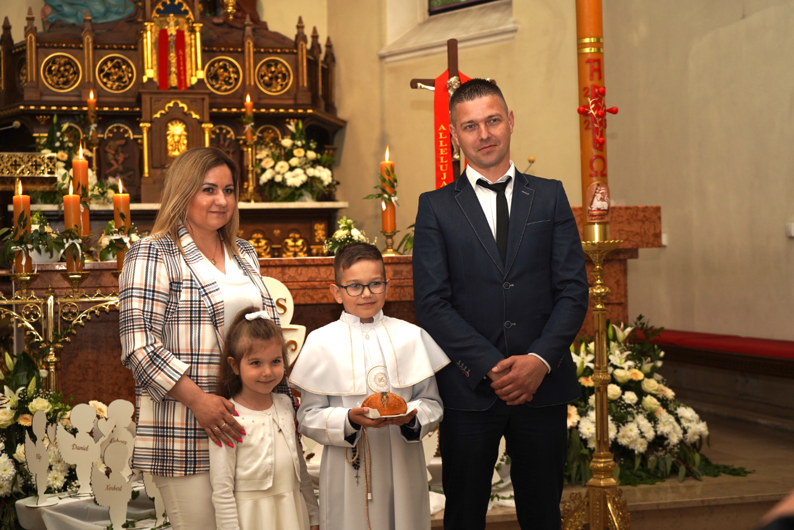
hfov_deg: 38.2
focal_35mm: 52
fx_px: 1147
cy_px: 265
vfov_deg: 26.0
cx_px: 397
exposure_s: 1/100
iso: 400
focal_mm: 52
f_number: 4
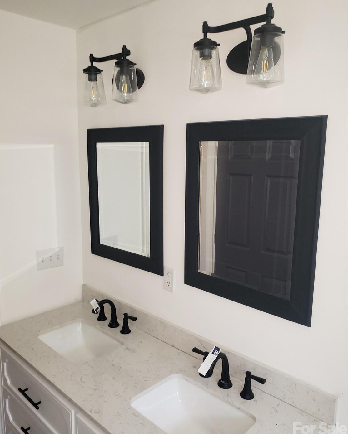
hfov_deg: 51.5
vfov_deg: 62.2
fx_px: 360
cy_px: 217
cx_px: 169
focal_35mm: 28
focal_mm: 4.3
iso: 125
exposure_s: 1/25
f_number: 2.4
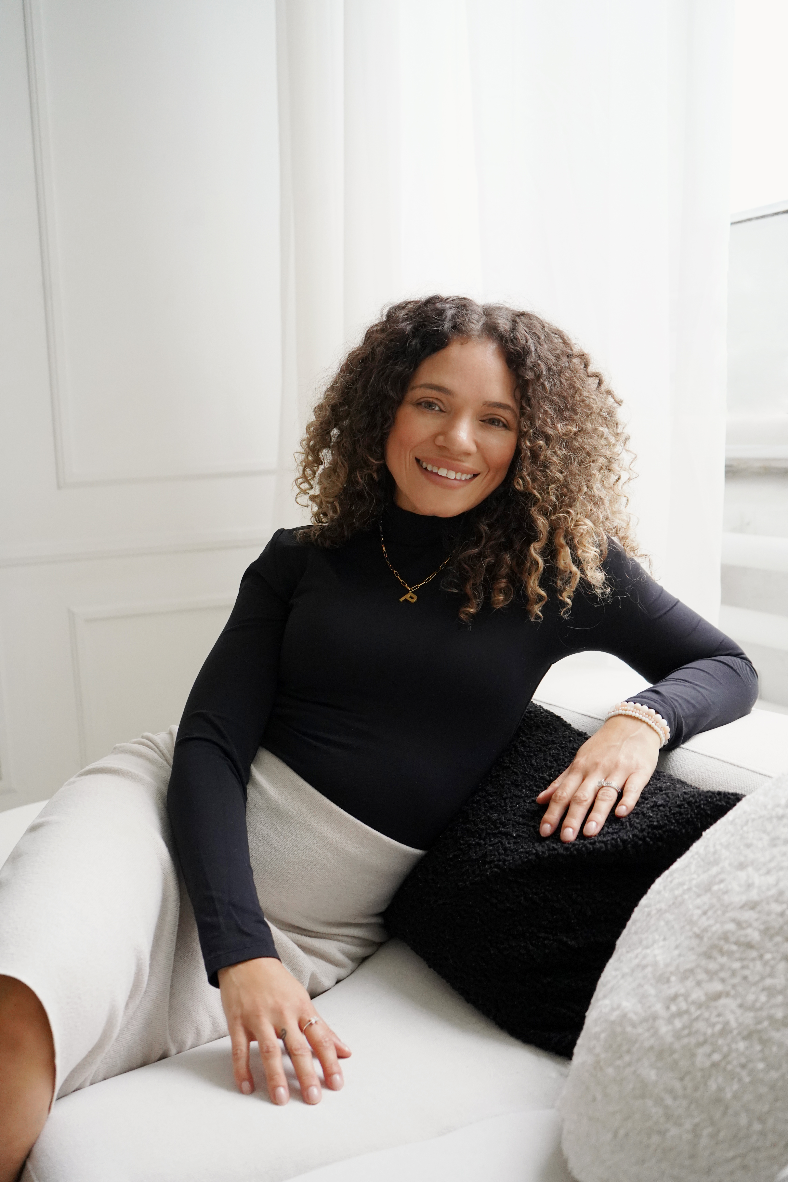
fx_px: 1346
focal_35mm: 41
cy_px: 591
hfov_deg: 32.6
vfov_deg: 47.4
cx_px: 394
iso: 4000
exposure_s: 1/250
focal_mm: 41
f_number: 4.5
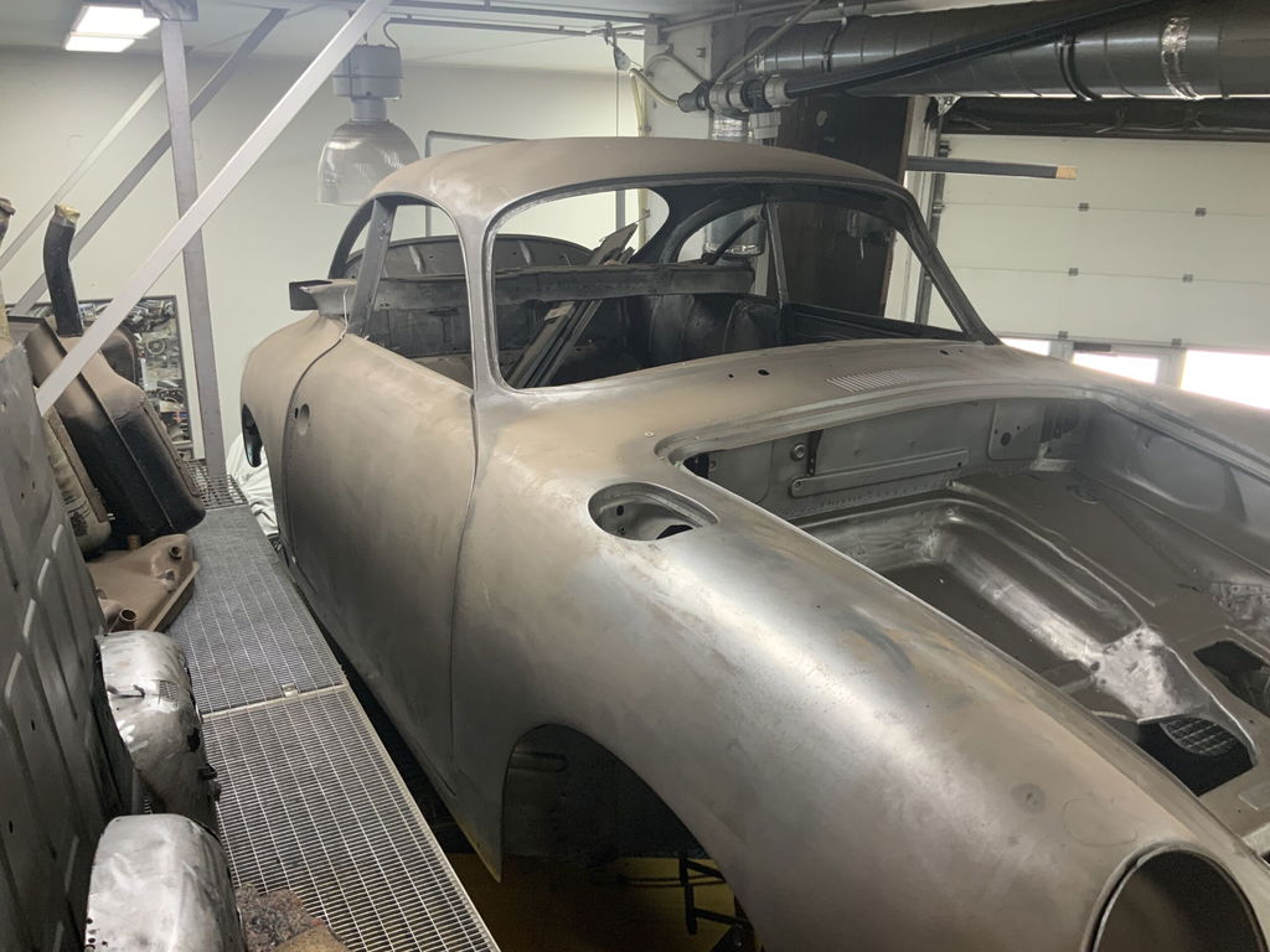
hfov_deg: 61.7
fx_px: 1064
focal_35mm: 29
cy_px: 476
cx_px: 635
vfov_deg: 48.2
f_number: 1.8
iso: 80
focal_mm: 3
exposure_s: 1/50
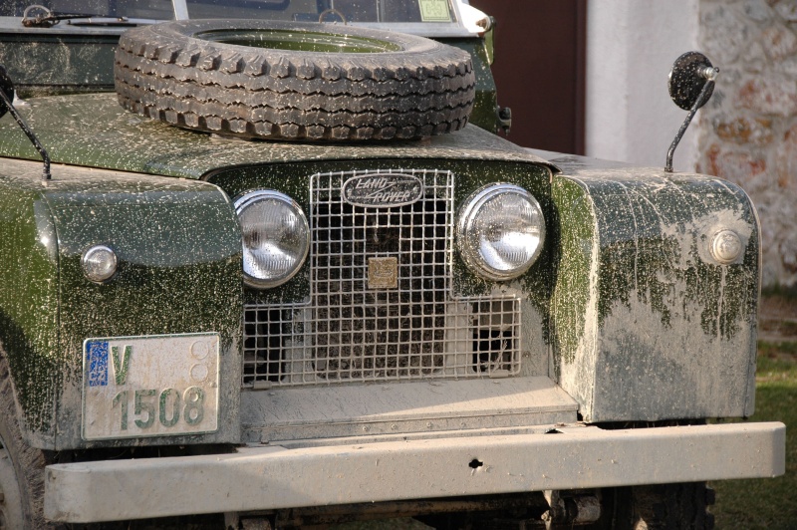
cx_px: 398
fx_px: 3484
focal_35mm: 158
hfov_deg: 13.1
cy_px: 265
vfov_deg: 8.7
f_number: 5.6
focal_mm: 105
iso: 320
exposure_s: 1/320
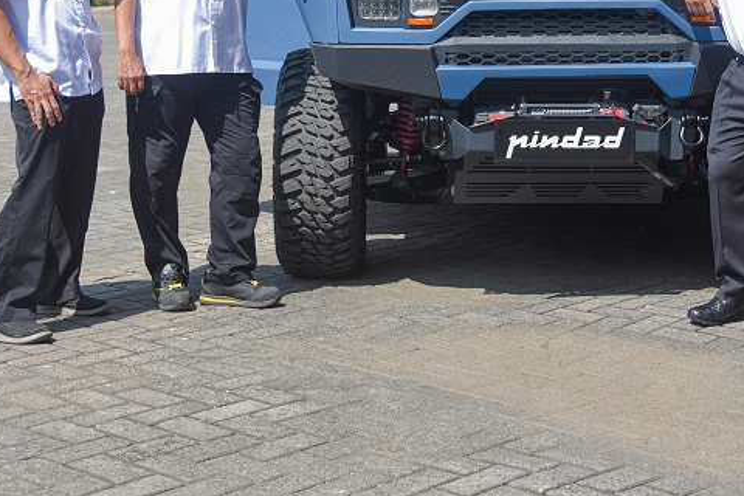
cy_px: 28
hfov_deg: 27.9
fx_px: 1488
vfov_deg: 18.5
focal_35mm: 72
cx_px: 493
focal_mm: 32
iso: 100
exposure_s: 1/640
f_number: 4
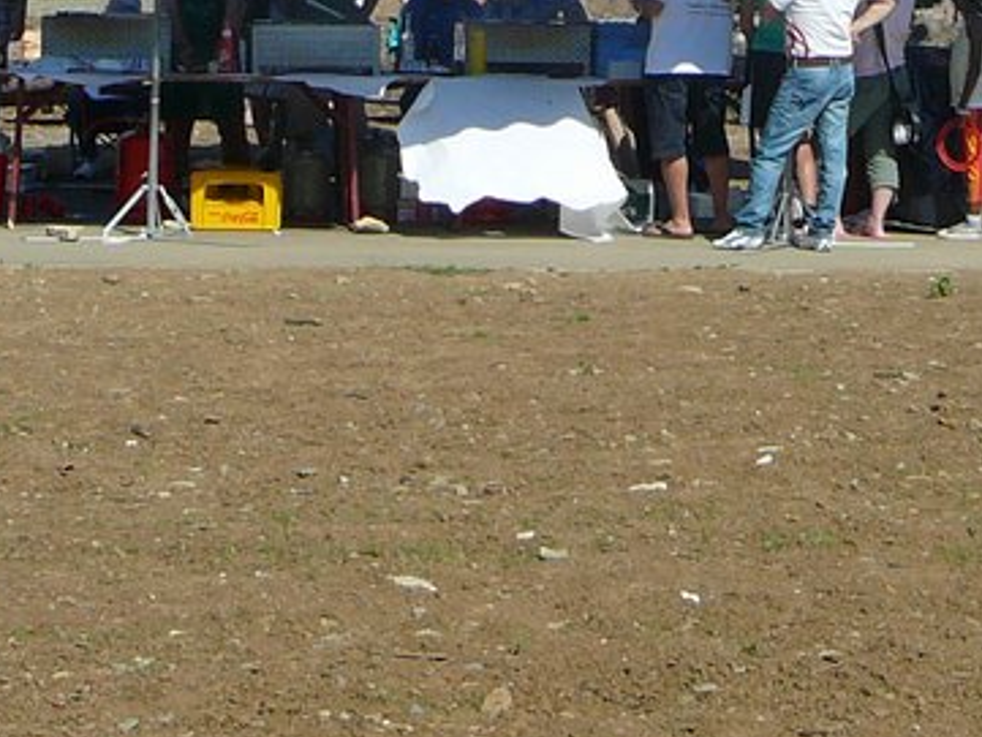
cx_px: 672
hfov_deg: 16.5
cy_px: 60
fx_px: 3377
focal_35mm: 119
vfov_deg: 12.4
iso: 80
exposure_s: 1/500
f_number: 5
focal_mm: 6.4
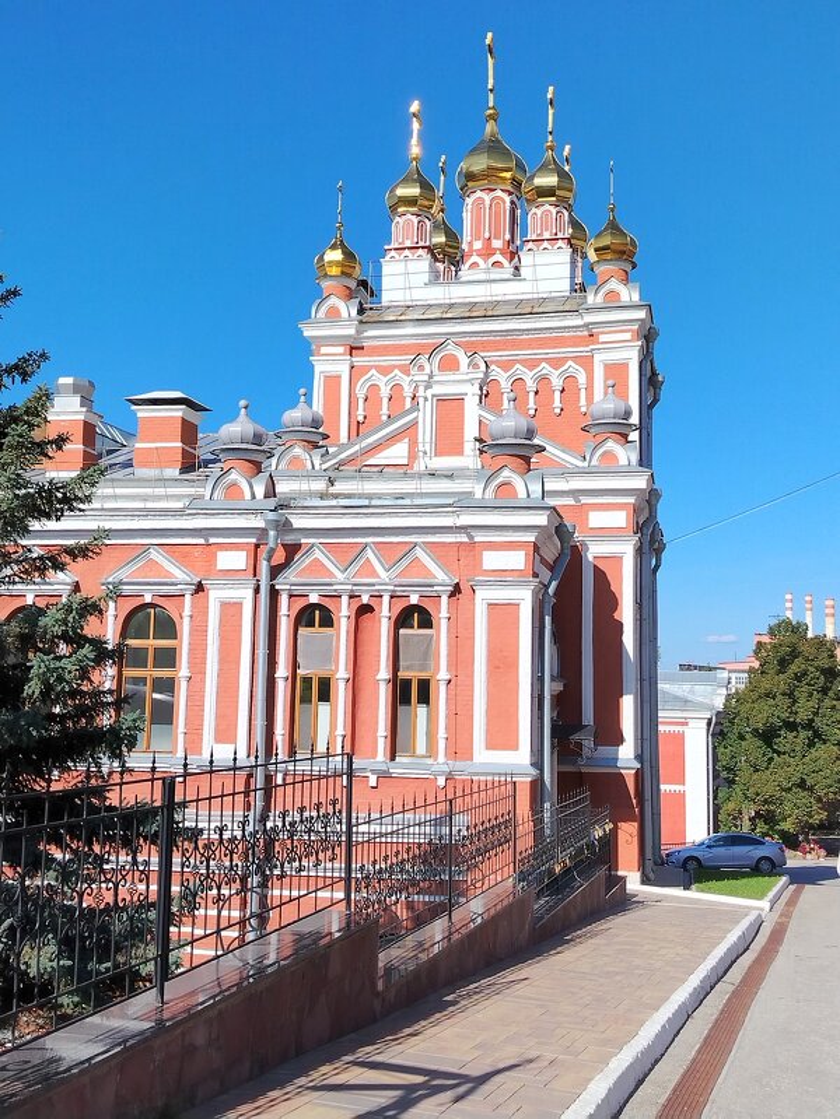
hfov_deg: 36.8
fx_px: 1262
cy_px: 560
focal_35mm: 39
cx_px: 420
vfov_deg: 47.9
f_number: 1.75
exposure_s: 1/1507
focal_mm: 5.25
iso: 100
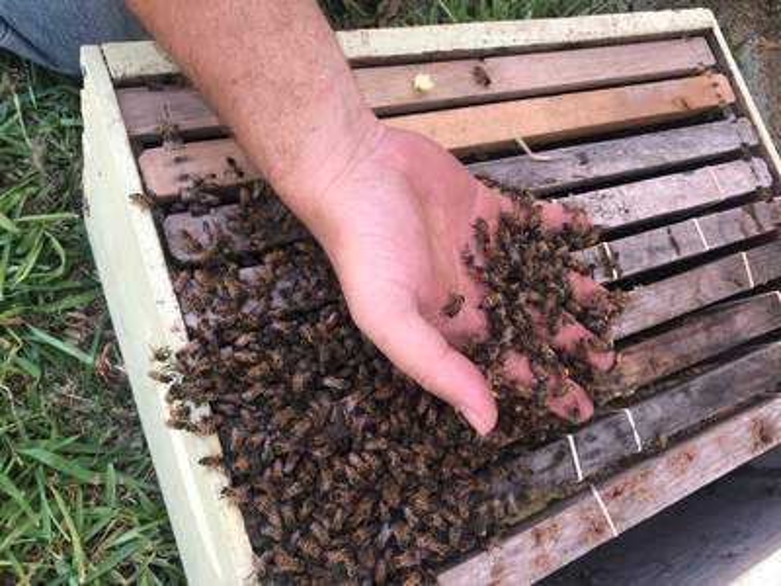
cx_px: 390
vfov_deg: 49.7
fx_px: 632
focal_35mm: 28
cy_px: 293
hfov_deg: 63.4
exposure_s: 1/30
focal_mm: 4
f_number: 1.8
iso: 25
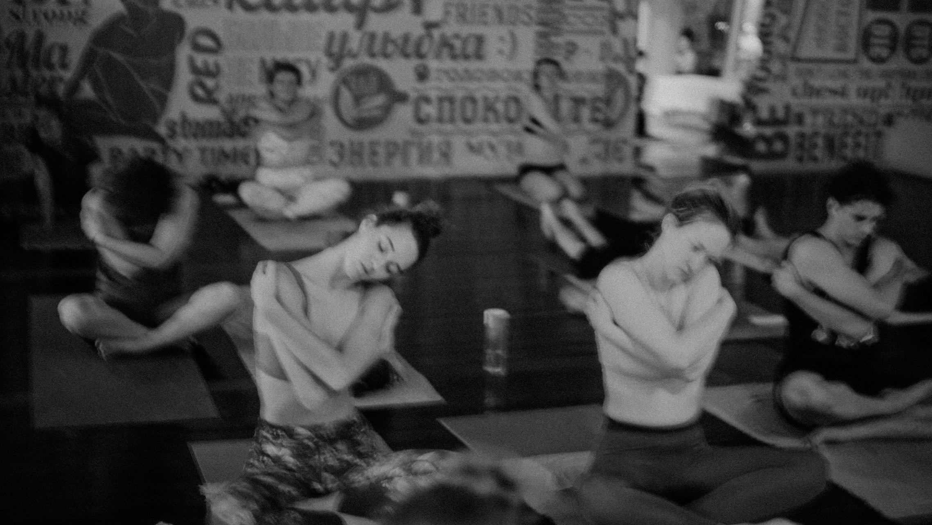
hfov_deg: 39.2
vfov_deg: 22.6
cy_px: 243
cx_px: 468
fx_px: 1310
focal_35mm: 53
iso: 400
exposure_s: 1/5
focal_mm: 50
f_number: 1.4
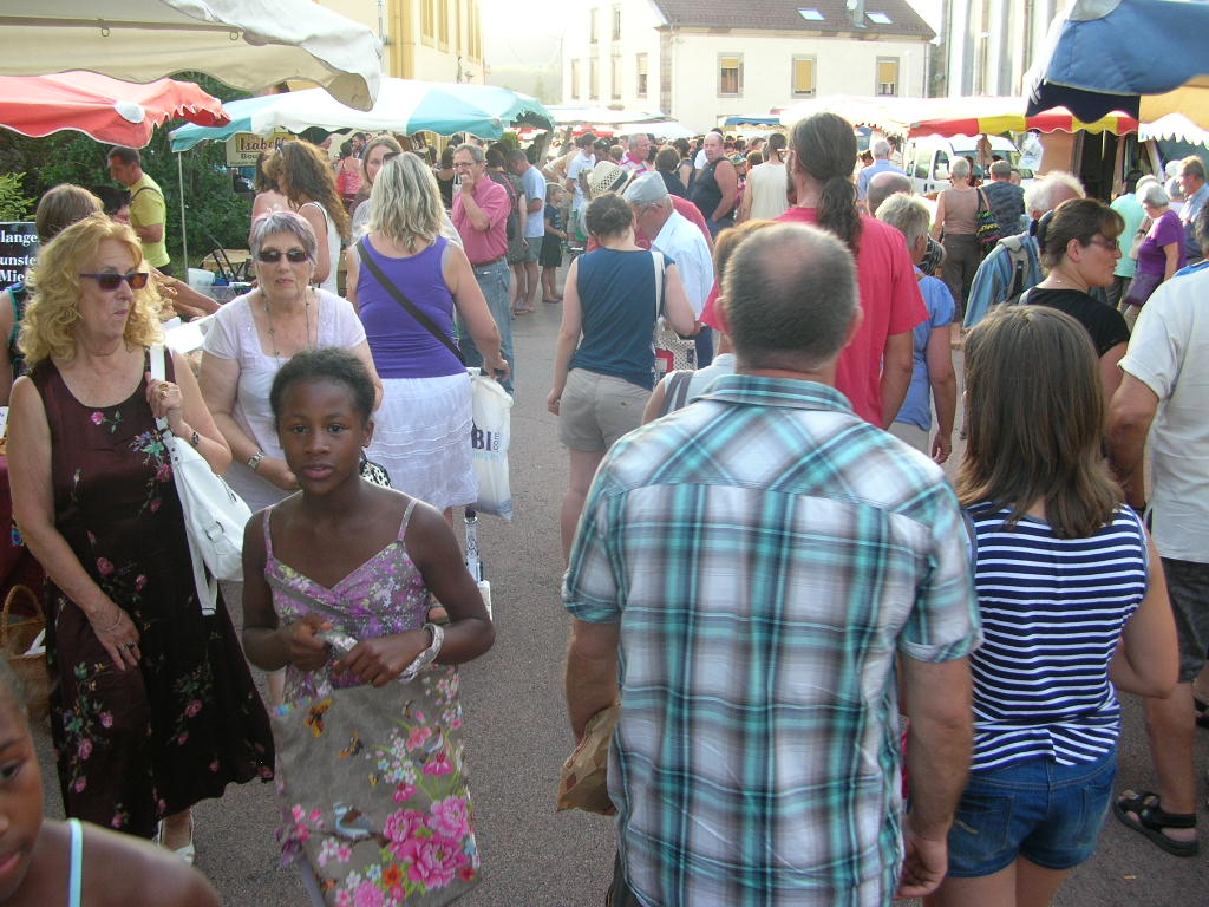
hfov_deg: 52.6
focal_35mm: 35
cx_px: 604
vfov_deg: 40.7
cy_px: 454
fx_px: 1222
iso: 50
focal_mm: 5.8
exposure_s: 1/89
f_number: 2.8
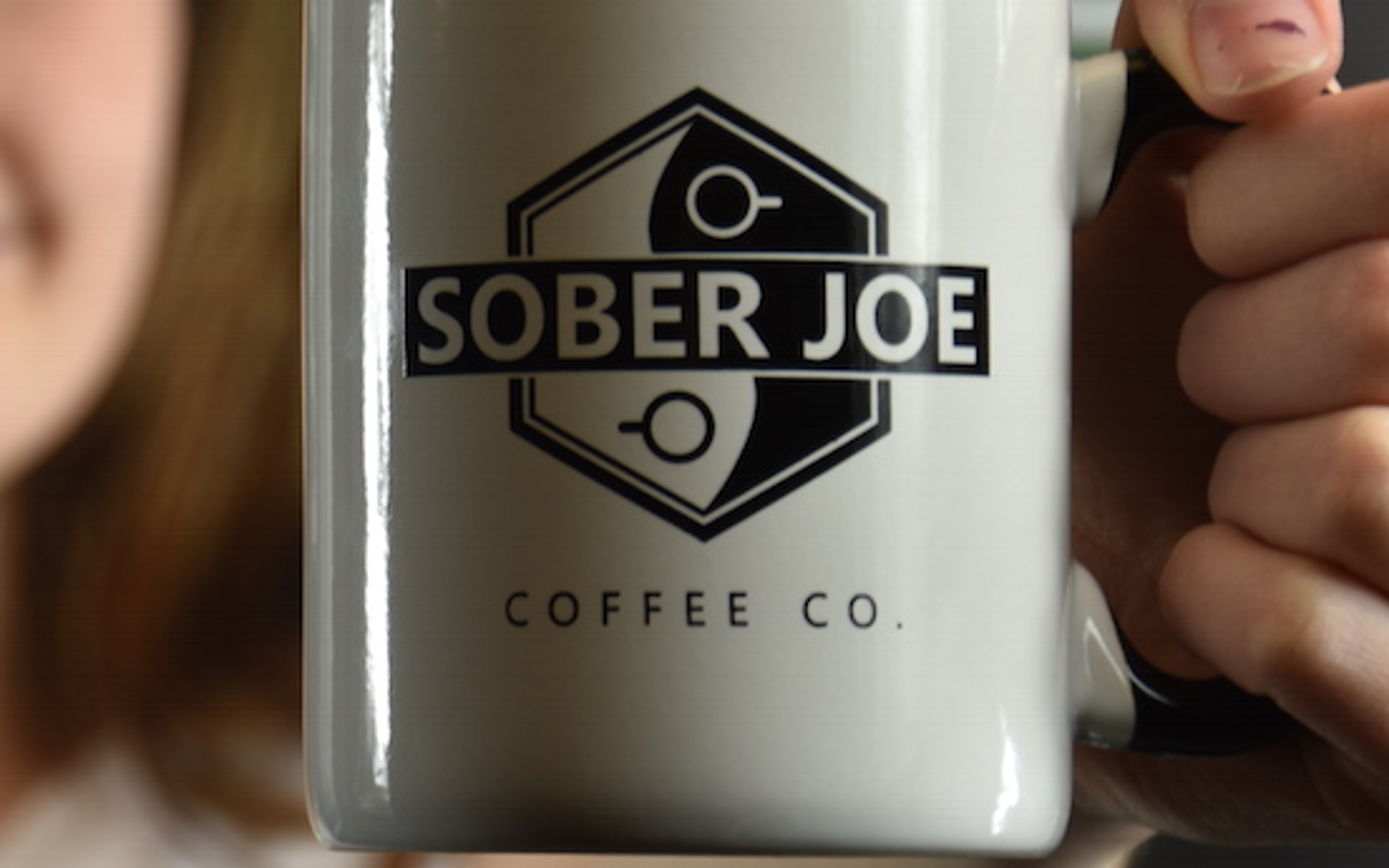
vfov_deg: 6.3
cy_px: 359
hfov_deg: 10.0
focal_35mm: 208
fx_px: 7871
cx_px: 133
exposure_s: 1/50
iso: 100
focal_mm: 75
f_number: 5.3
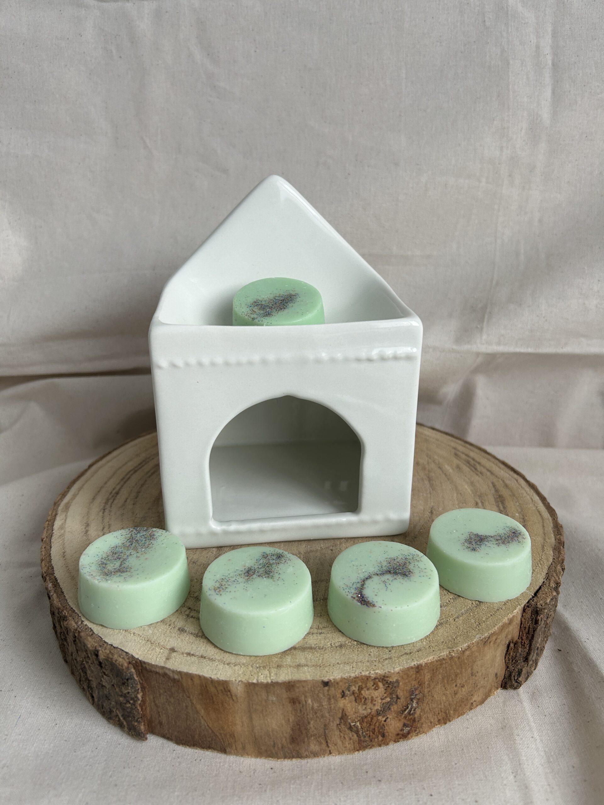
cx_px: 302
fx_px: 605
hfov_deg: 53.1
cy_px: 402
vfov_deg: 67.3
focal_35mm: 26
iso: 80
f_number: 1.5
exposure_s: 1/121
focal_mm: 5.7
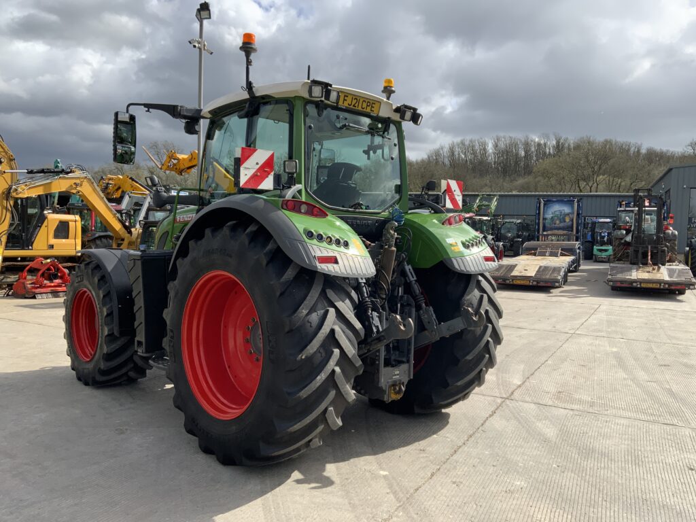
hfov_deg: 61.7
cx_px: 348
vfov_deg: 48.2
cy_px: 261
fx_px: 583
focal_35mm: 29
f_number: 1.8
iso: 16
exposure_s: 1/1675
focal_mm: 3
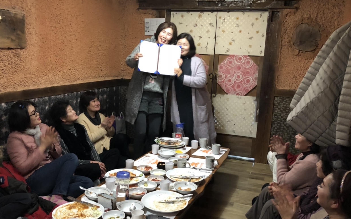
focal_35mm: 36
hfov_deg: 54.0
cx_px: 165
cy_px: 117
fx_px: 344
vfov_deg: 35.3
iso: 160
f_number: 1.8
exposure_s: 1/4
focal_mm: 3.99
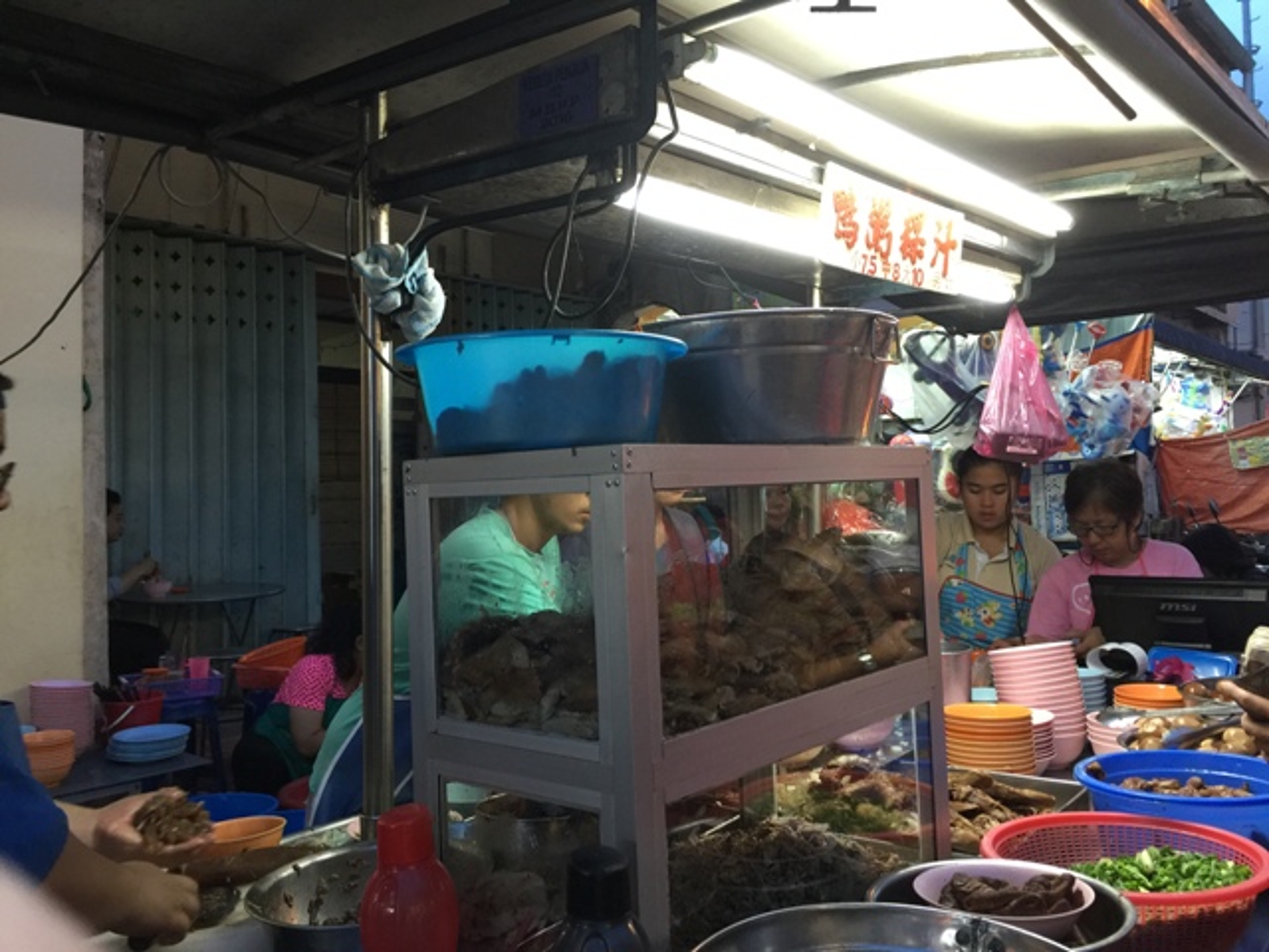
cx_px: 634
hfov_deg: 61.7
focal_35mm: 29
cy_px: 476
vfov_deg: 48.2
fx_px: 1063
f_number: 2.2
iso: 80
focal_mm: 4.15
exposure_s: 1/17
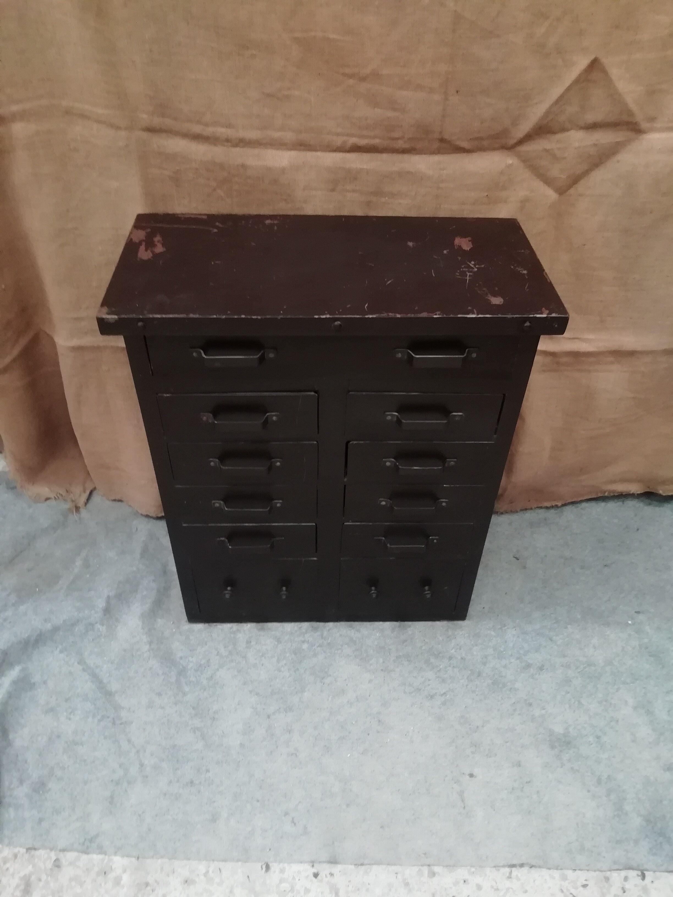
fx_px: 674
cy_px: 448
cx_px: 336
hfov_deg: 53.1
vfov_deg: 67.3
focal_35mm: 26
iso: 160
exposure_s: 1/33.3
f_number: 2.2
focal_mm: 3.46
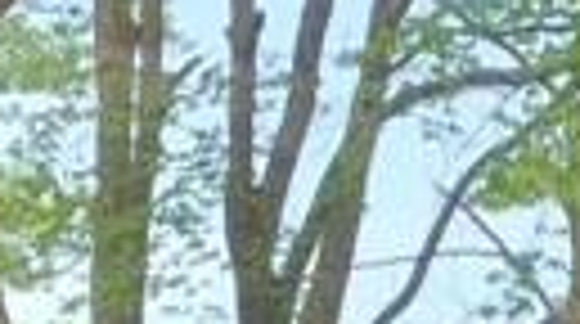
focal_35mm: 243
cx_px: 504
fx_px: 3730
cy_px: 1062
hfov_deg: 8.9
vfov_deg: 4.7
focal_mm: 3.99
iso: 20
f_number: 1.8
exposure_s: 1/326
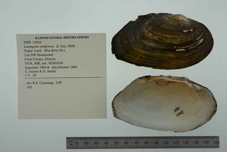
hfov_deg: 33.4
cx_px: 114
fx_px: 378
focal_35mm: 60
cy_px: 76
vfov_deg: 22.6
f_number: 10
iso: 100
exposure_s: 1/125
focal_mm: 60
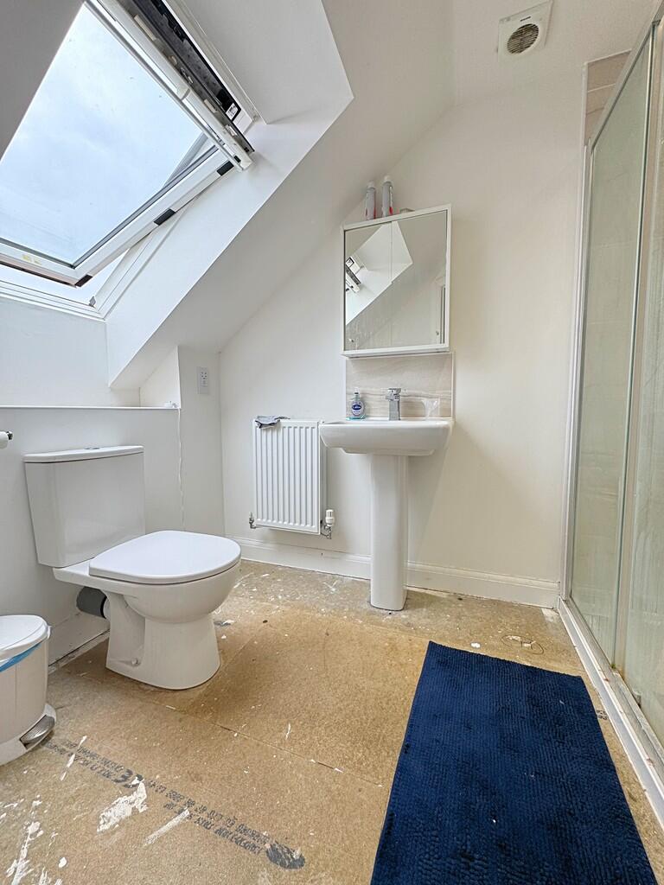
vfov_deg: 102.1
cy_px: 442
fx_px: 358
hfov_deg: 85.7
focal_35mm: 14
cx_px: 332
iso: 50
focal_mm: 2.22
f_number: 2.2
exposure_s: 1/99
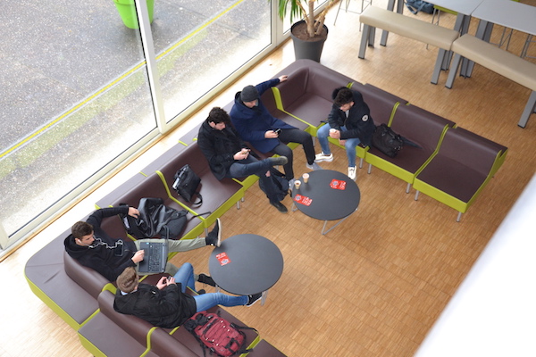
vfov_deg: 31.9
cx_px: 268
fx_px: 625
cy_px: 178
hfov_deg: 46.4
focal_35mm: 42
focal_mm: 28
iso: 900
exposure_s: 1/60
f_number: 4
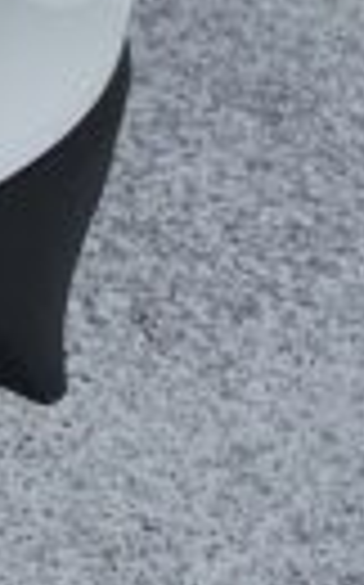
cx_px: -1878
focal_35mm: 225
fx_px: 3579
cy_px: -1076
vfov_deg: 8.2
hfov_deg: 4.4
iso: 50
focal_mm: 7.01
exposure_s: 1/164
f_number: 1.69
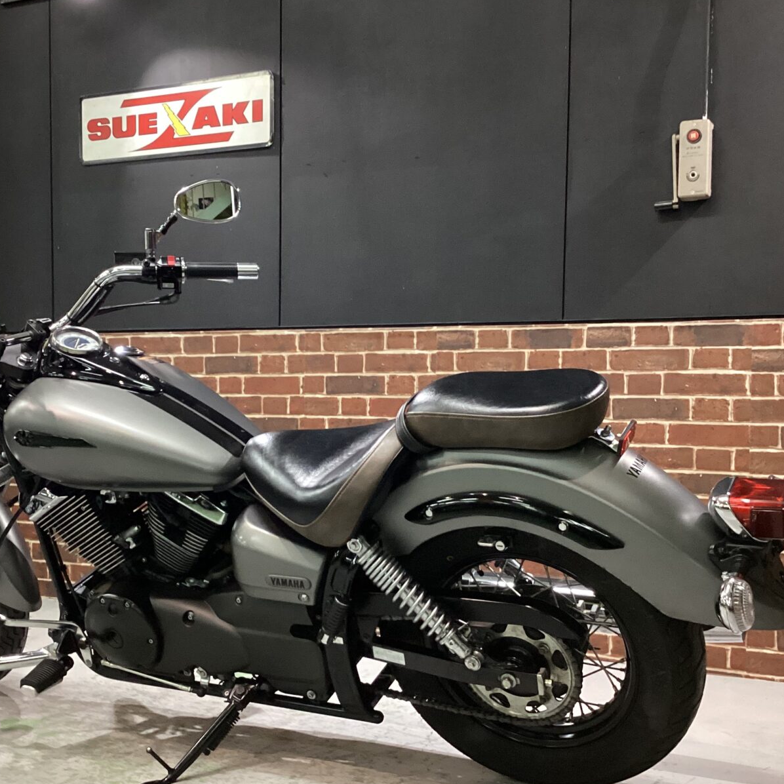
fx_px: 1127
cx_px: 336
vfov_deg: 38.2
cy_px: 454
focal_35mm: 44
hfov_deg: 38.3
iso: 320
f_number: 2.4
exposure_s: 1/60
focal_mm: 3.3
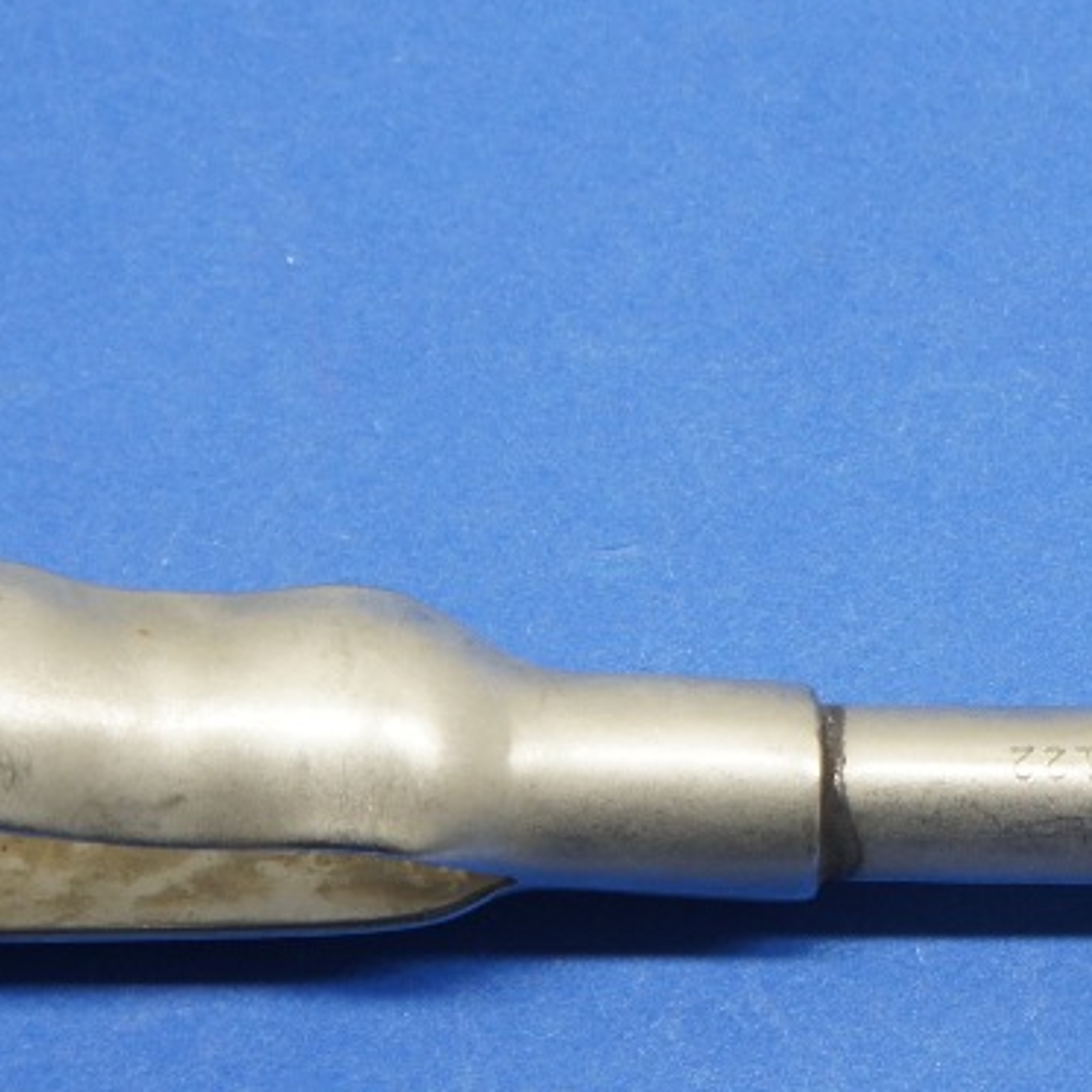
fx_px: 5068
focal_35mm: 142
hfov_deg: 12.2
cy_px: 919
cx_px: 916
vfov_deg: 12.2
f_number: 4
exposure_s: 1/40
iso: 200
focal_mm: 26
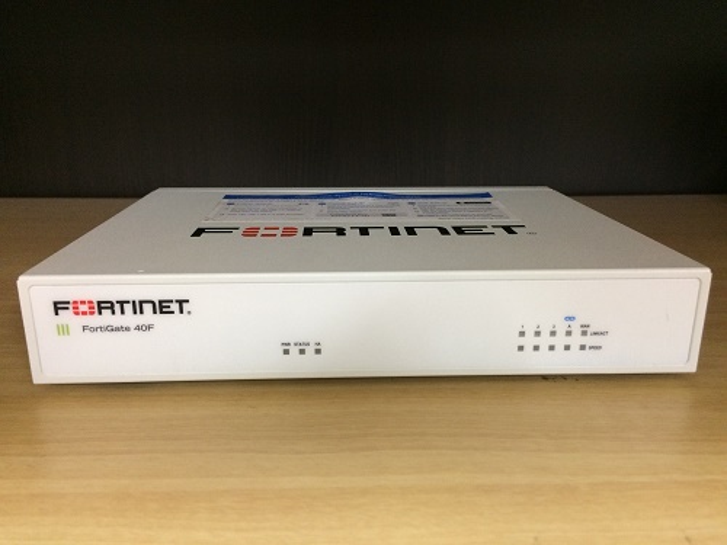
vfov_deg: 48.2
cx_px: 364
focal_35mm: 29
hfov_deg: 61.7
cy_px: 272
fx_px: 609
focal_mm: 4.15
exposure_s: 1/30
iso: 200
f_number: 2.2
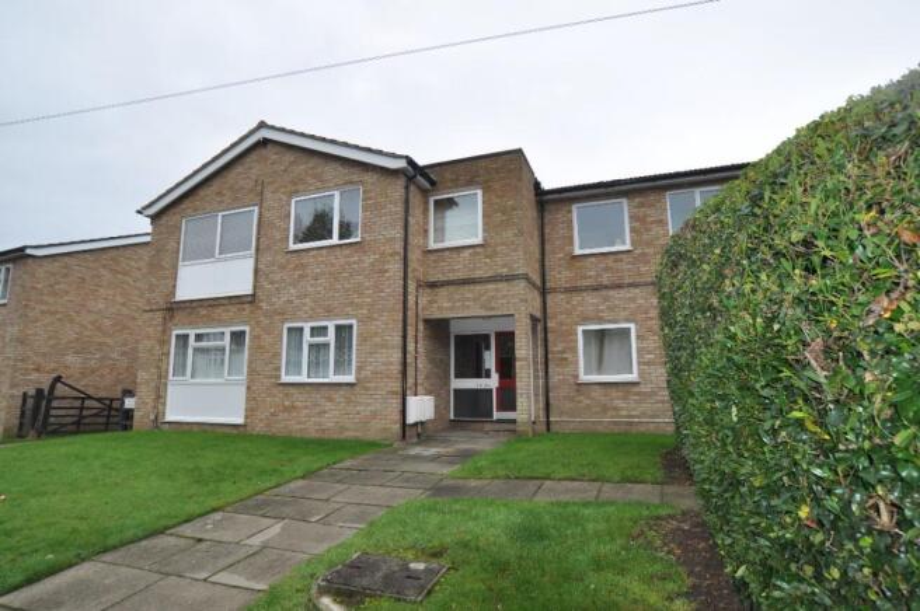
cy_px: 306
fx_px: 460
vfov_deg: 67.3
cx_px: 460
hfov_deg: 90.1
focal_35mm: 18
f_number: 6.3
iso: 200
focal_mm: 12
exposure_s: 1/200
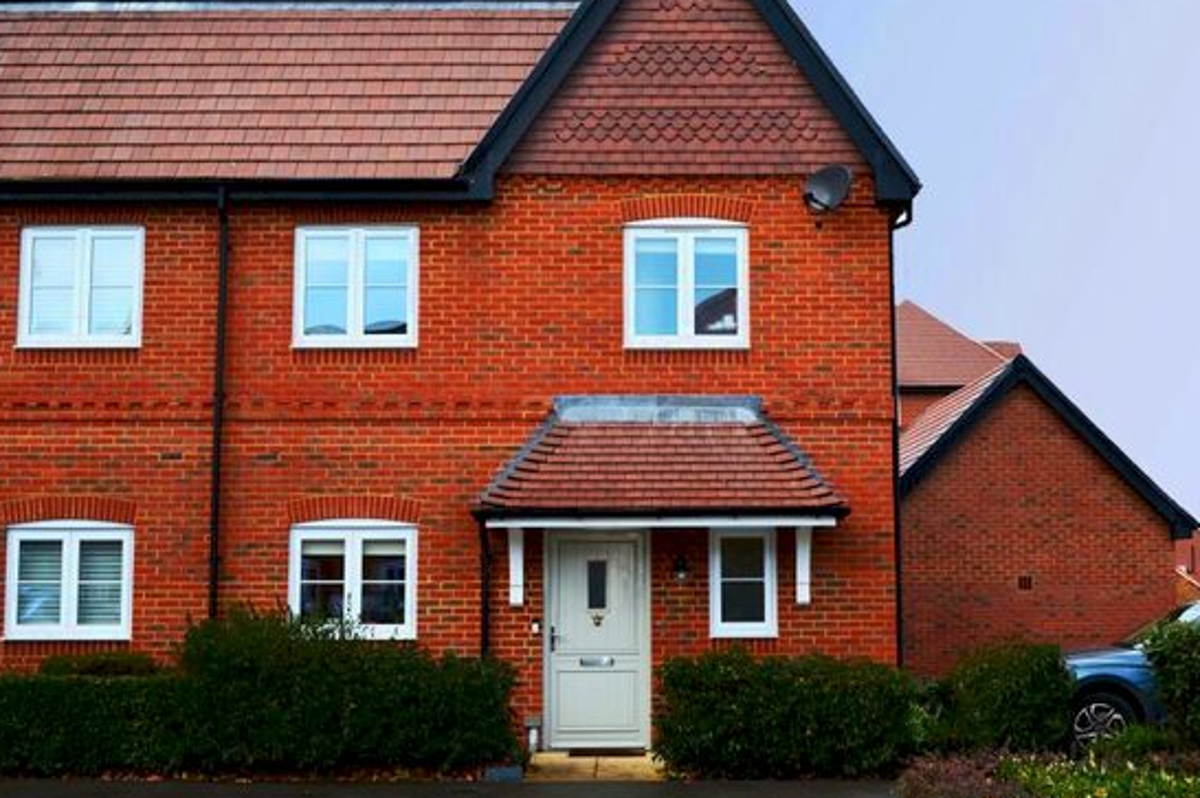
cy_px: 394
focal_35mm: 50
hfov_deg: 39.6
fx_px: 1665
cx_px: 670
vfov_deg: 26.9
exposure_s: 1/80
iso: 100
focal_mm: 26
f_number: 6.3
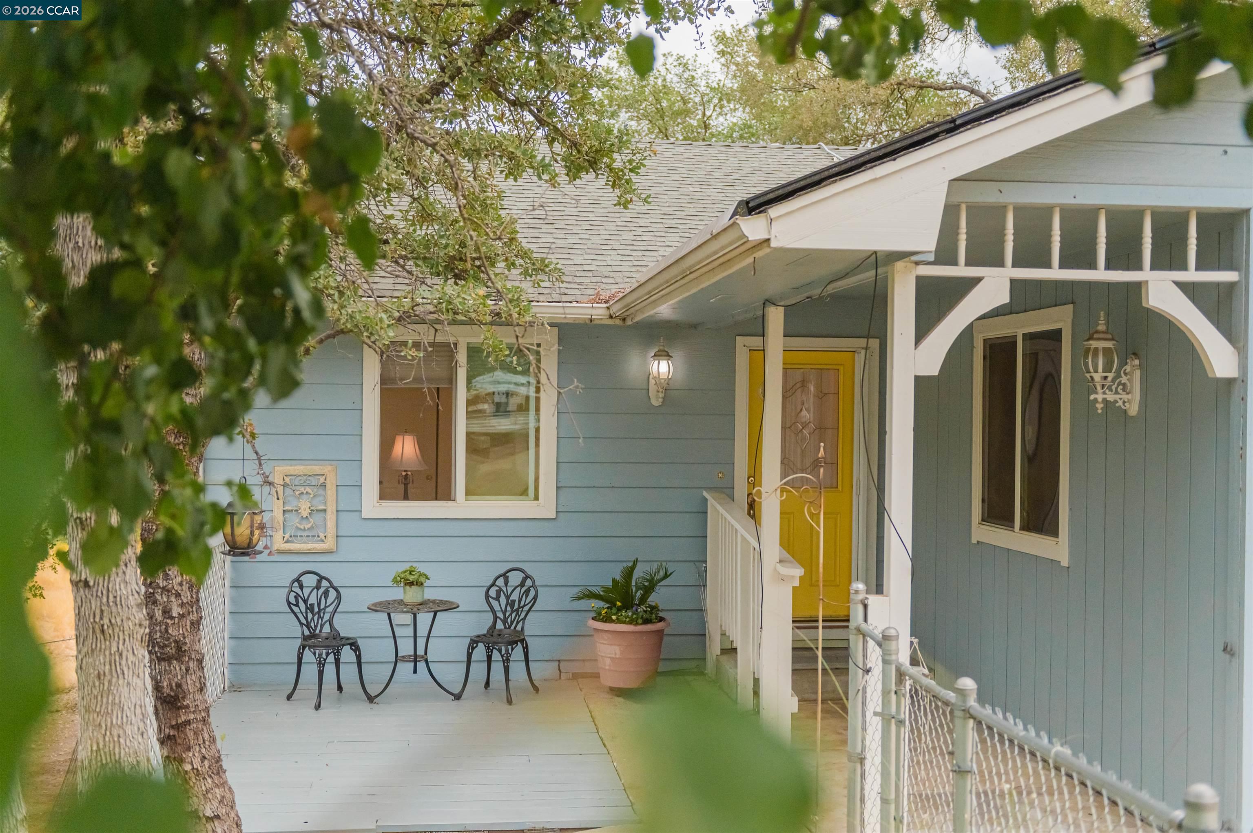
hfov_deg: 50.7
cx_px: 626
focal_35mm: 38
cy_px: 416
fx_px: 1322
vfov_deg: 35.0
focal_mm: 38
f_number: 2.8
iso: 4000
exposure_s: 1/8000
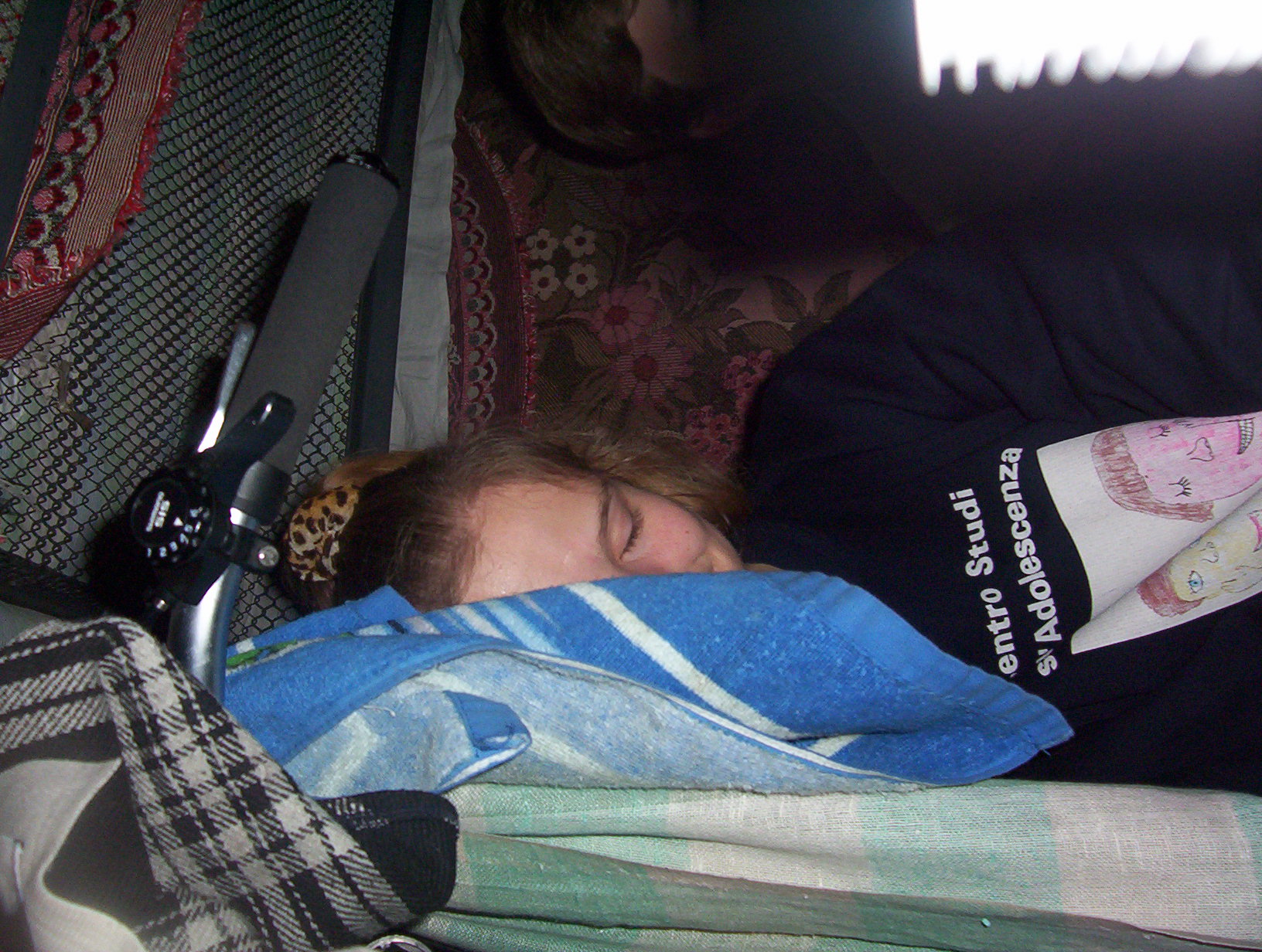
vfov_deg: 33.7
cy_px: 476
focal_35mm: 43
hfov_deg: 43.8
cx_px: 631
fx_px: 1571
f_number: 2.73
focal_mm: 5.77
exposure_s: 1/60
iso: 140
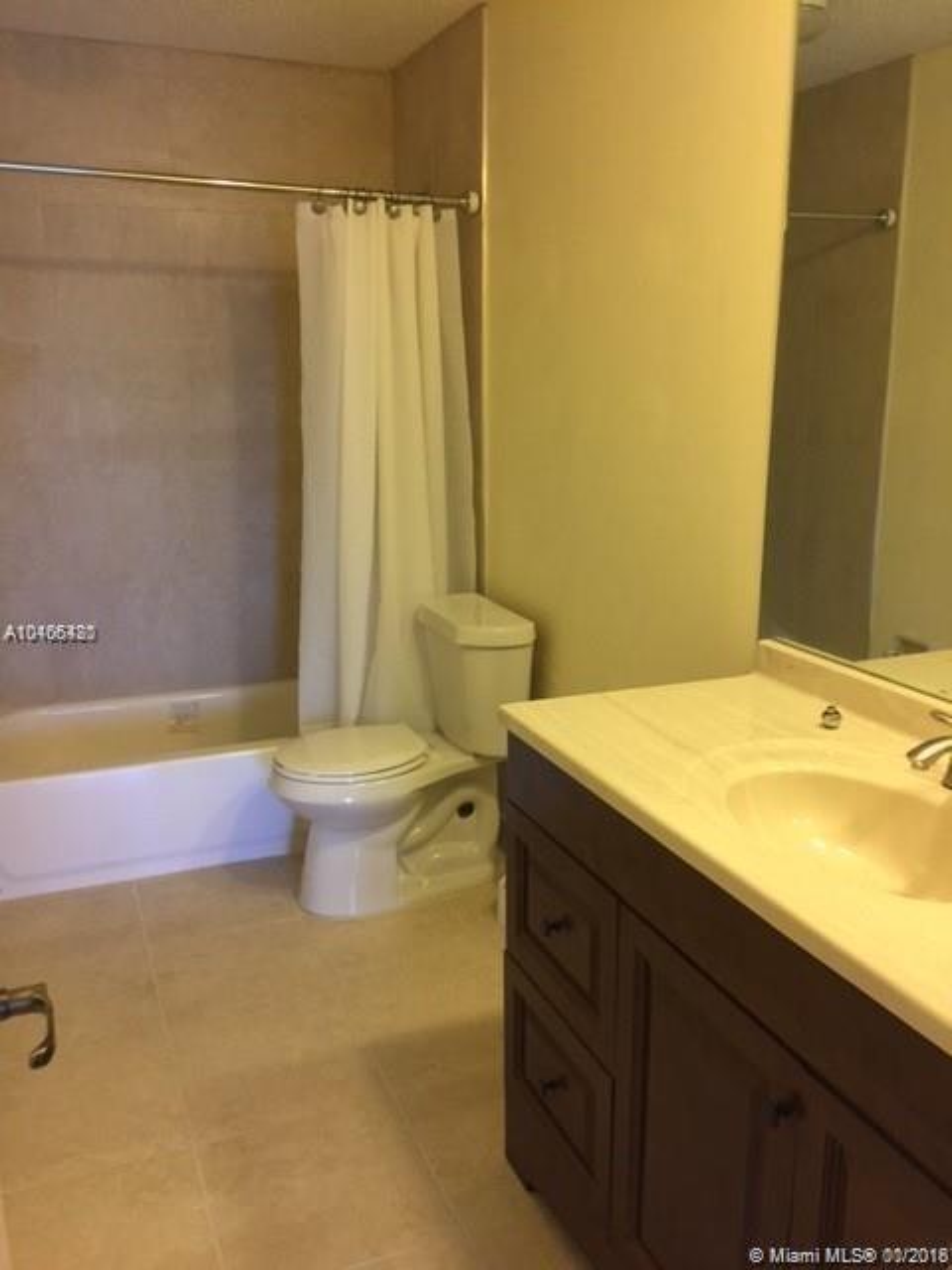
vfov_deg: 61.7
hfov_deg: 48.2
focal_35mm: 29
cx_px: 476
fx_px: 1063
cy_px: 635
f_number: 2.2
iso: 125
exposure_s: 1/30
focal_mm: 4.15
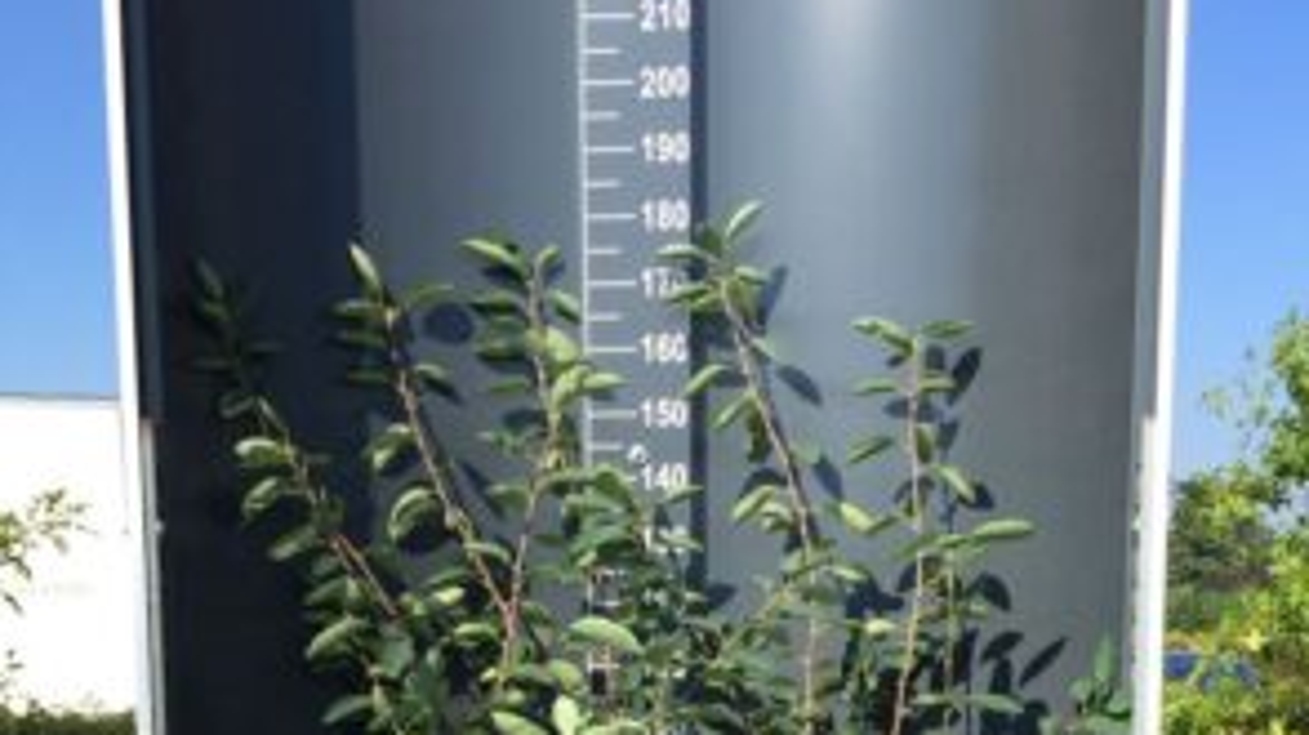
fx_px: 1492
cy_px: 784
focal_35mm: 43
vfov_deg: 25.8
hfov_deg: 47.4
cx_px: 659
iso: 32
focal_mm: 4.15
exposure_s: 1/1041
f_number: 2.2
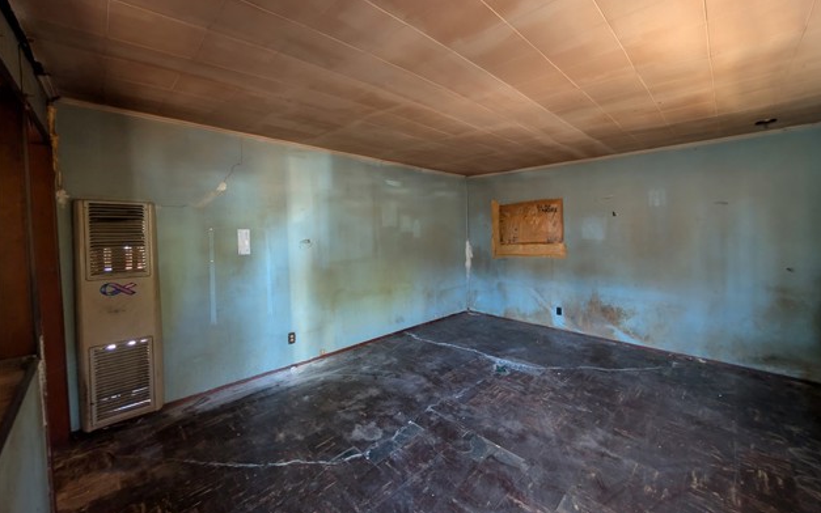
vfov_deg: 82.7
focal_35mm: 13
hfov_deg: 109.4
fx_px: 291
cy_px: 239
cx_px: 414
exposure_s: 1/16.6
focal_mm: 2.02
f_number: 1.7
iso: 157
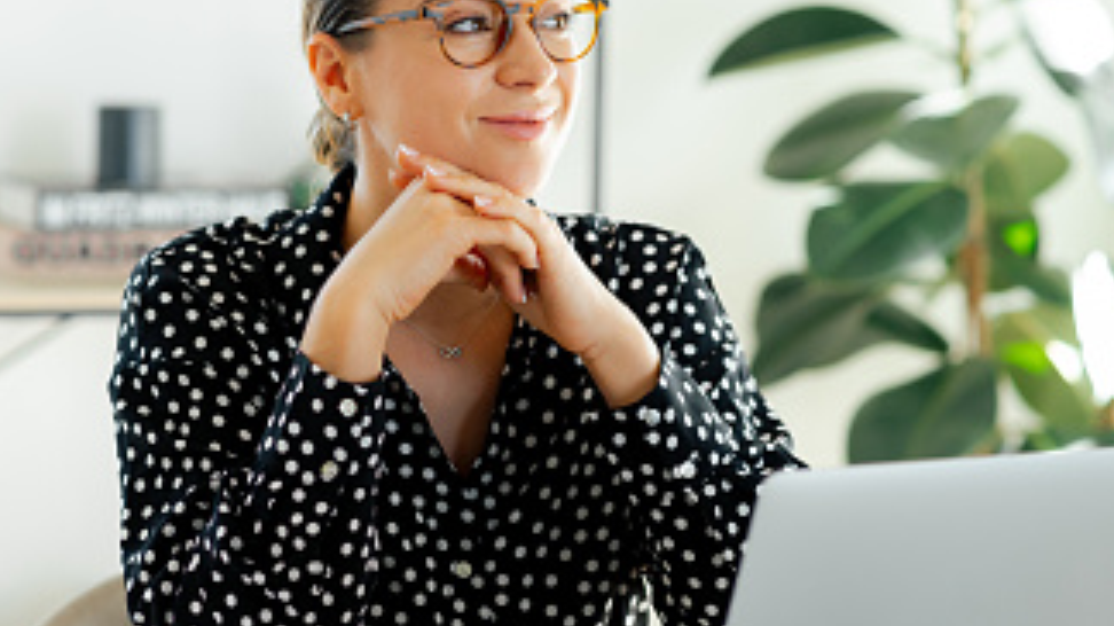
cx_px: 555
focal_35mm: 140
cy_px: 291
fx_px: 4134
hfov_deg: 15.3
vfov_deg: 8.7
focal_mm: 85
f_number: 2.5
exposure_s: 1/400
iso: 800
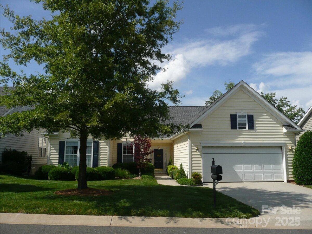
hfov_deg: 63.4
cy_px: 117
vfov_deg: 49.7
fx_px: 252
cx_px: 156
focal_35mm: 28
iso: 100
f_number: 8
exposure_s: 1/320
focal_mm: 4.6
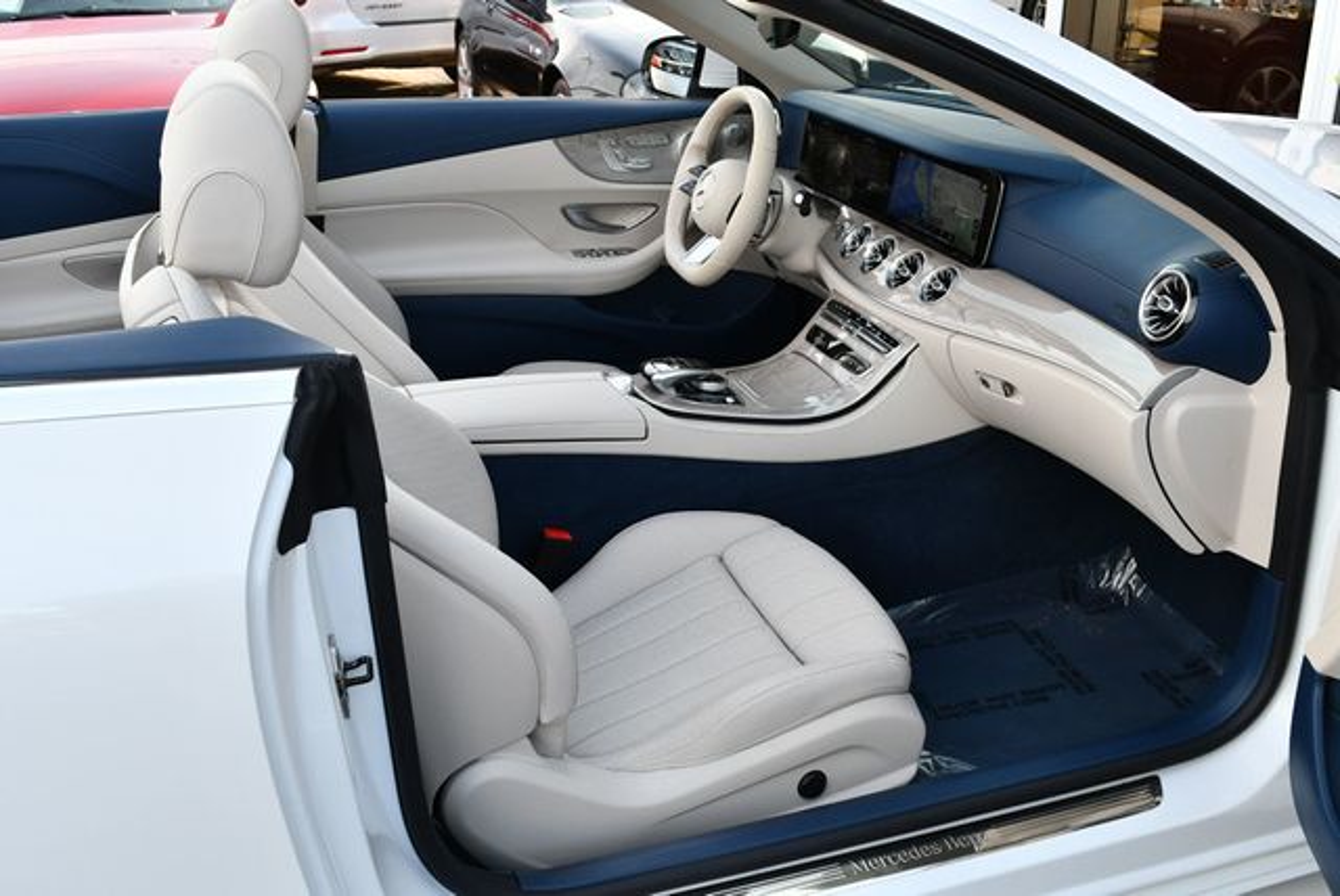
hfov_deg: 53.1
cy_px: 448
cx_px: 670
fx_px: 1341
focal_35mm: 36
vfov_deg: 36.9
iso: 250
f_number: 5.6
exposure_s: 1/250
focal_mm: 18
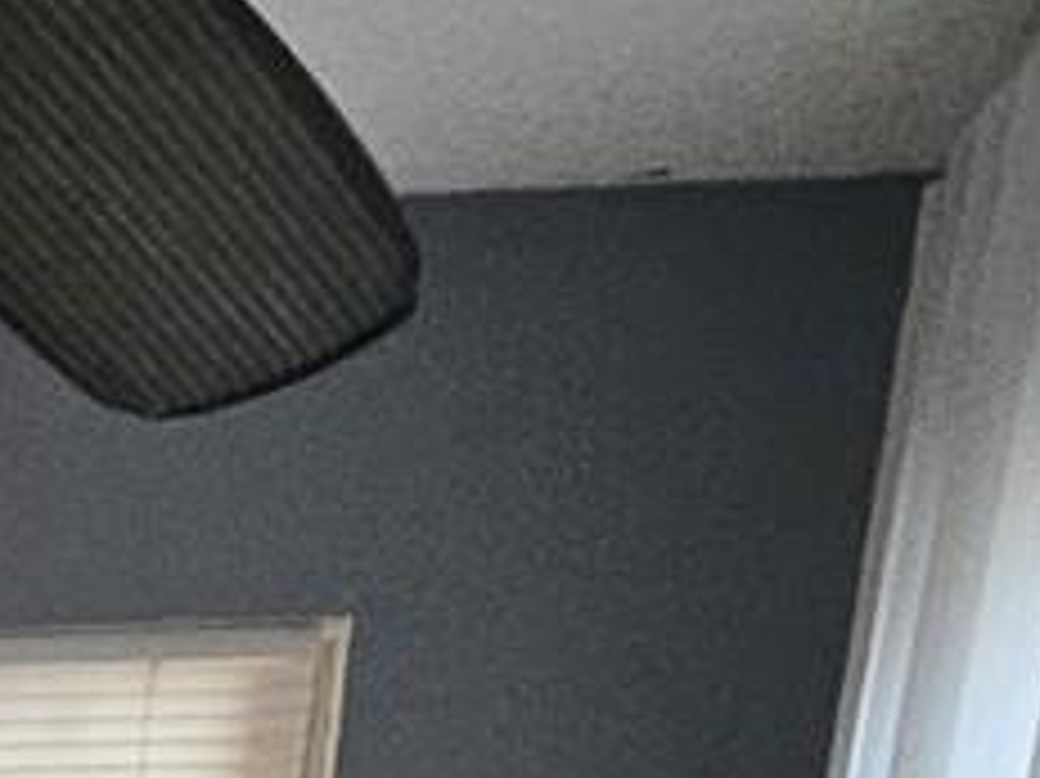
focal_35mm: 90
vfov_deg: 11.1
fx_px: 2703
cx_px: -666
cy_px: 2267
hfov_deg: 18.4
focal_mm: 1.74
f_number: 2.2
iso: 250
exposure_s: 1/60
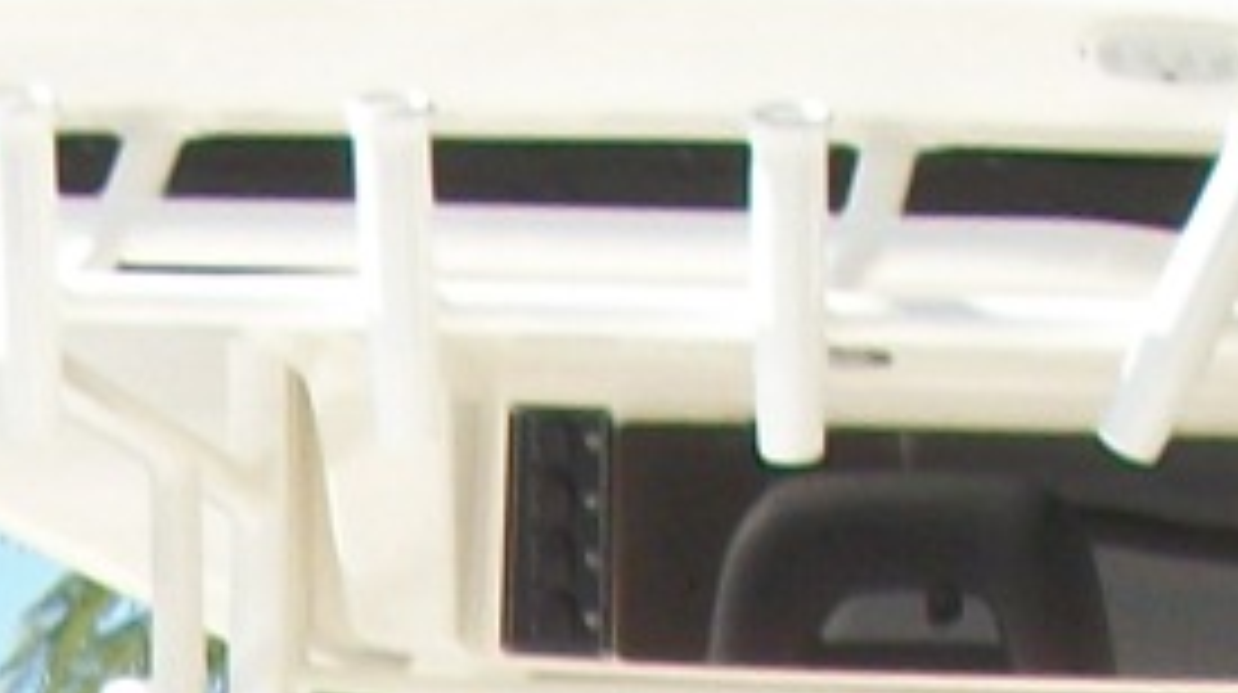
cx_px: -180
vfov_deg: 4.2
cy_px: 3002
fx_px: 8526
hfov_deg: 8.2
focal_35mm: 260
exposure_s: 1/100
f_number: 8.8
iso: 80
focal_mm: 5.7
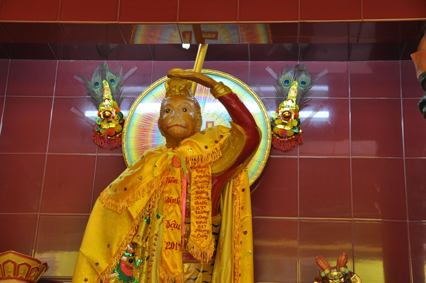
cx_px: 213
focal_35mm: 63
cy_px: 142
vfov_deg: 21.5
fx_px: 745
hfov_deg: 31.9
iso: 400
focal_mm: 42
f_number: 5.6
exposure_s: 1/30
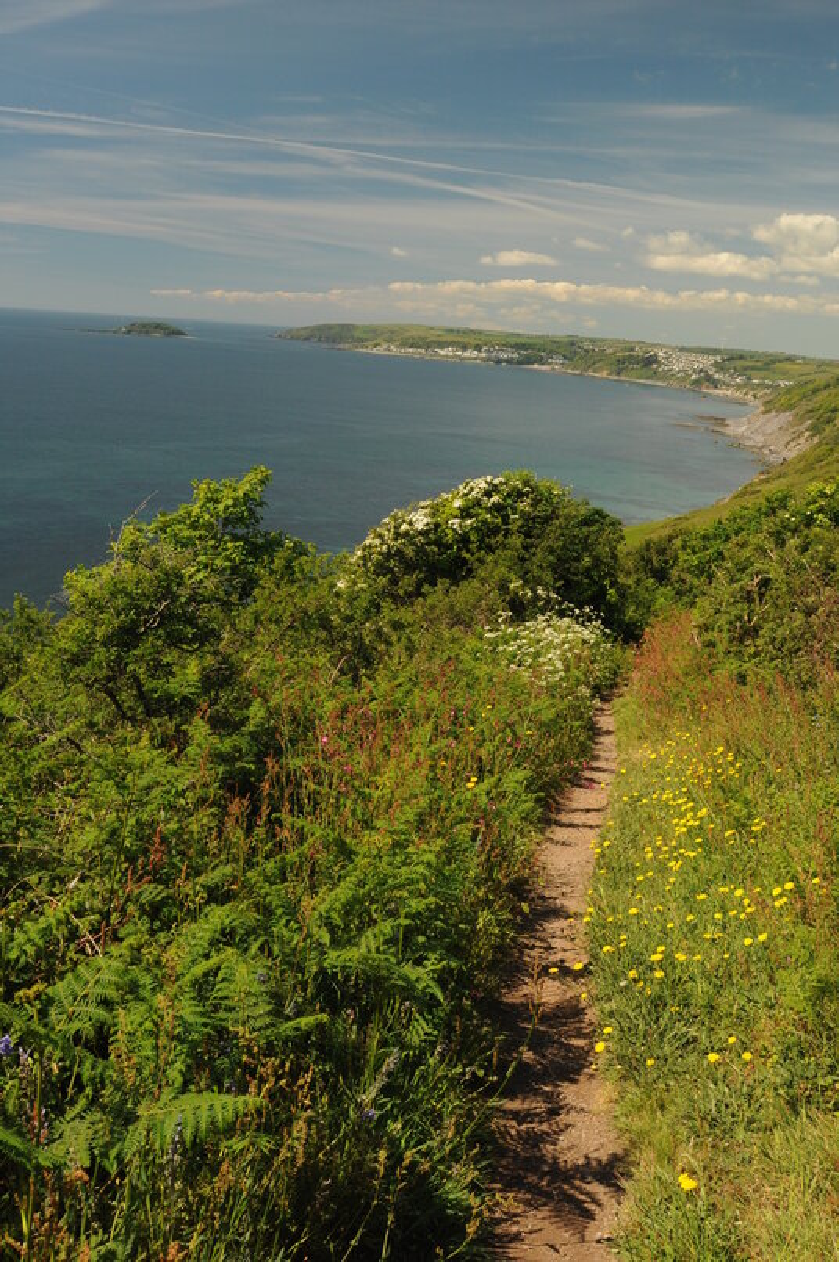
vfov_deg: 57.3
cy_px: 631
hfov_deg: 39.9
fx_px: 1156
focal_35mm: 33
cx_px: 420
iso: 320
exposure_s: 1/250
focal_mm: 22
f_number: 8
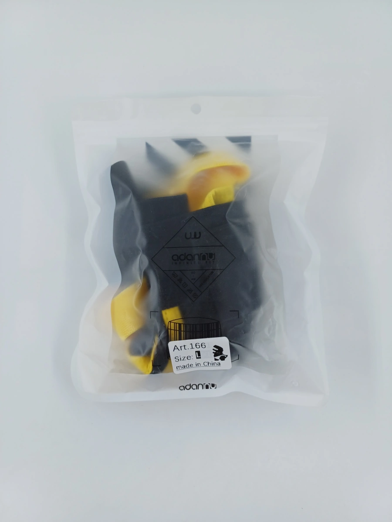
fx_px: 377
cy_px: 261
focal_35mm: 25
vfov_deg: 69.4
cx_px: 196
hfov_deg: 54.9
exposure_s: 1/436
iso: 50
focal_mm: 4.65
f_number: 1.8
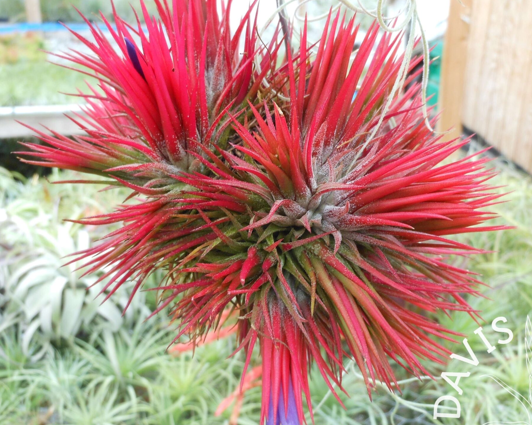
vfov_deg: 32.7
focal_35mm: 46
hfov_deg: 40.3
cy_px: 233
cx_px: 270
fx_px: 724
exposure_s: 1/60
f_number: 4
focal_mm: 5.9
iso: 80
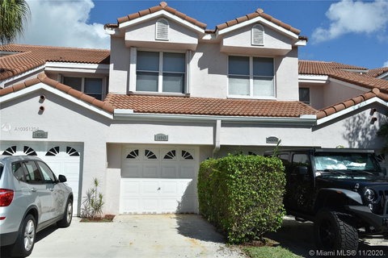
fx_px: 366
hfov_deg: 55.8
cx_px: 194
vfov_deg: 38.9
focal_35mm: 34
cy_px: 129
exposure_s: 1/125
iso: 200
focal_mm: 34
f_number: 18
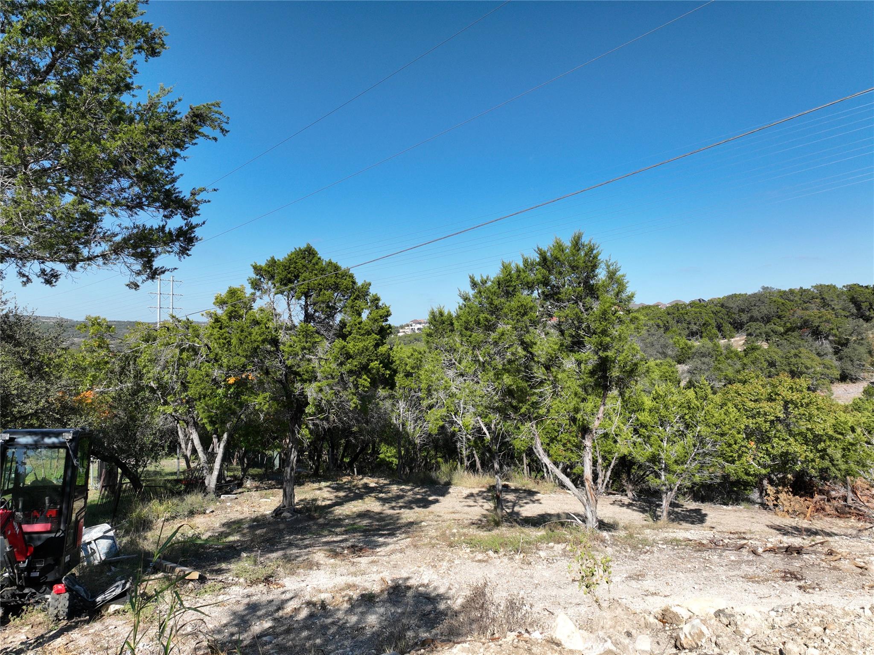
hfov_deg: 71.6
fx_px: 606
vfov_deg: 56.8
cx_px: 437
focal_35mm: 24
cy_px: 328
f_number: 3.2
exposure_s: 1/2000
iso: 100
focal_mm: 12.29
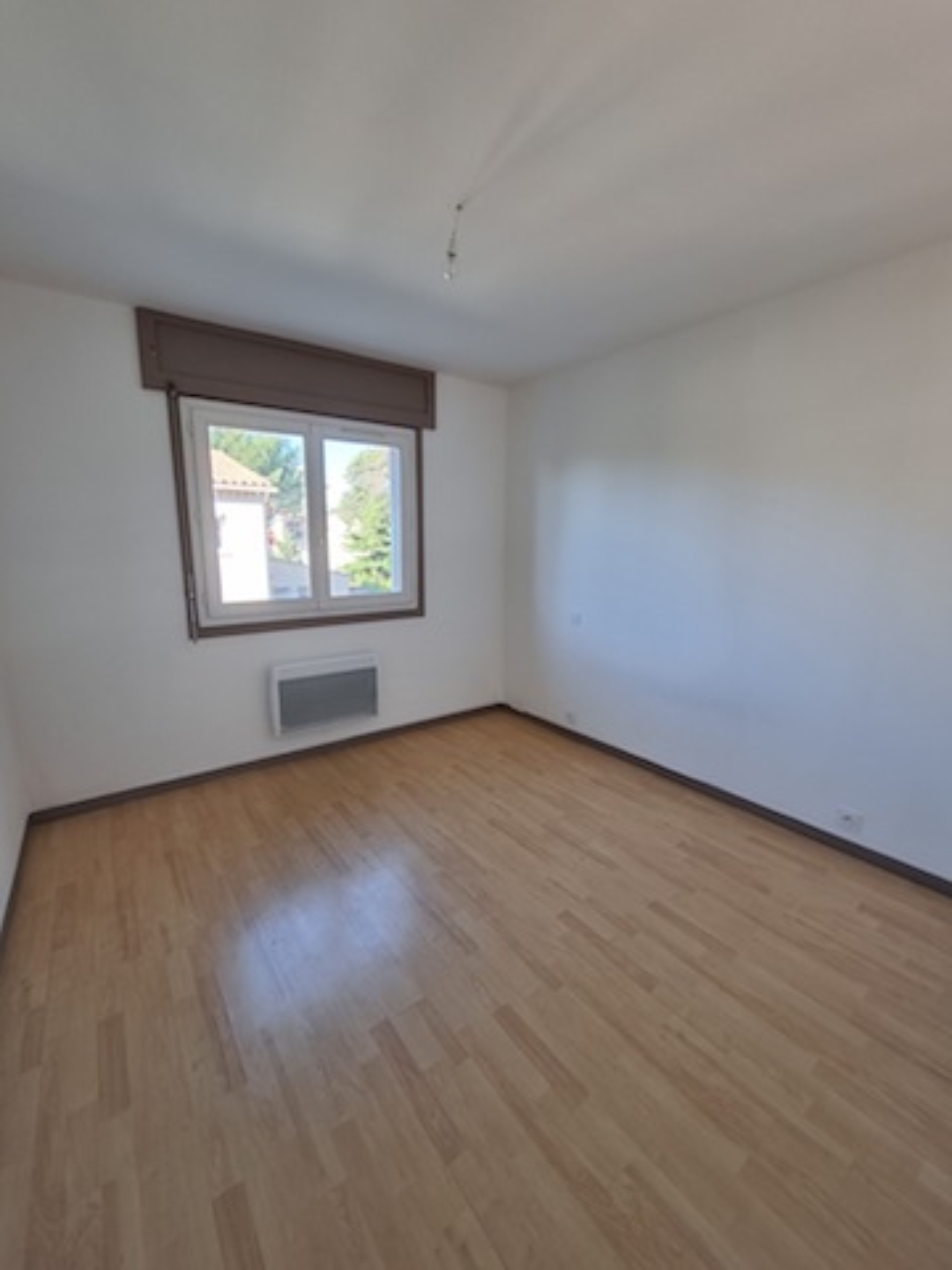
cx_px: 476
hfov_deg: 89.9
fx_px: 477
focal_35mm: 13
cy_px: 635
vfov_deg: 106.2
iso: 50
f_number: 2.2
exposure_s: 1/50
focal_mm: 2.2
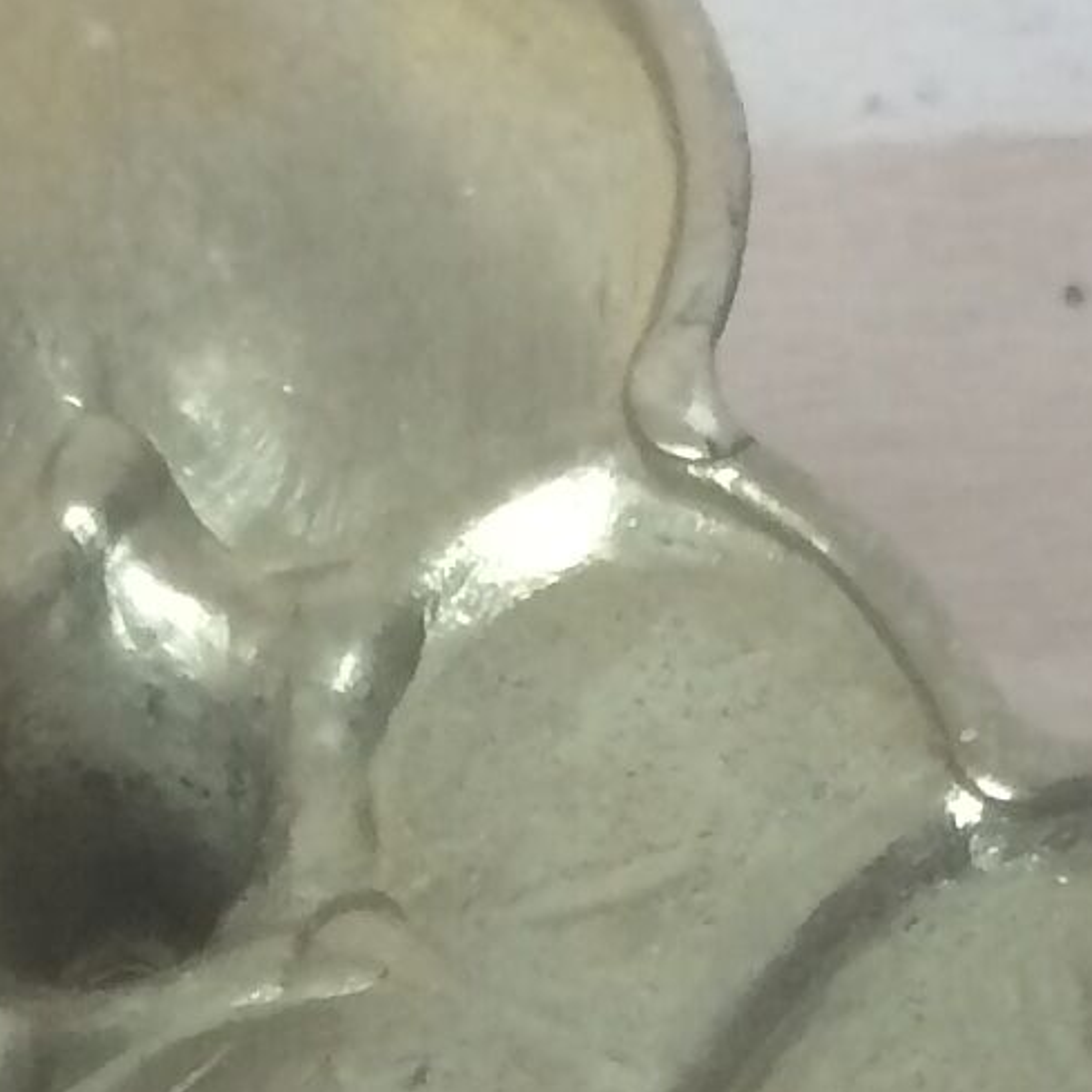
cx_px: 337
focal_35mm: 171
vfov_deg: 9.8
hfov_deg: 10.2
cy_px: 1764
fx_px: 6103
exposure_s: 1/33
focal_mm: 4.15
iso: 50
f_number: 2.2
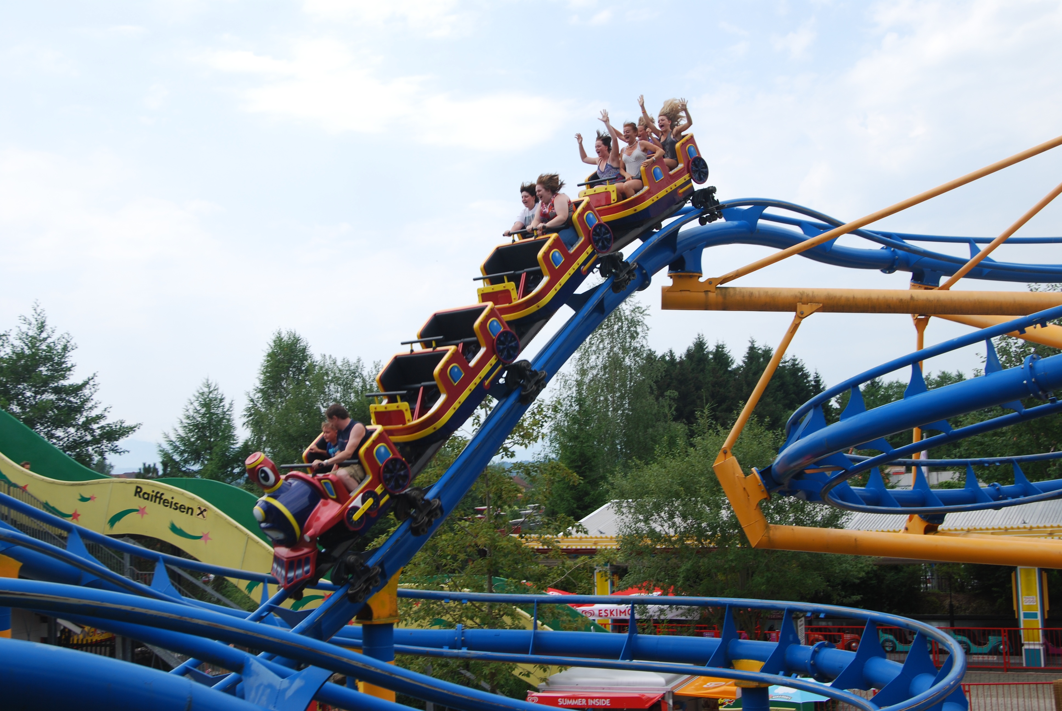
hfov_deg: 43.6
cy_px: 356
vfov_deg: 29.9
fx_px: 1329
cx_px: 531
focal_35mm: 45
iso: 100
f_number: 8
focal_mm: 30
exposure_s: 1/250
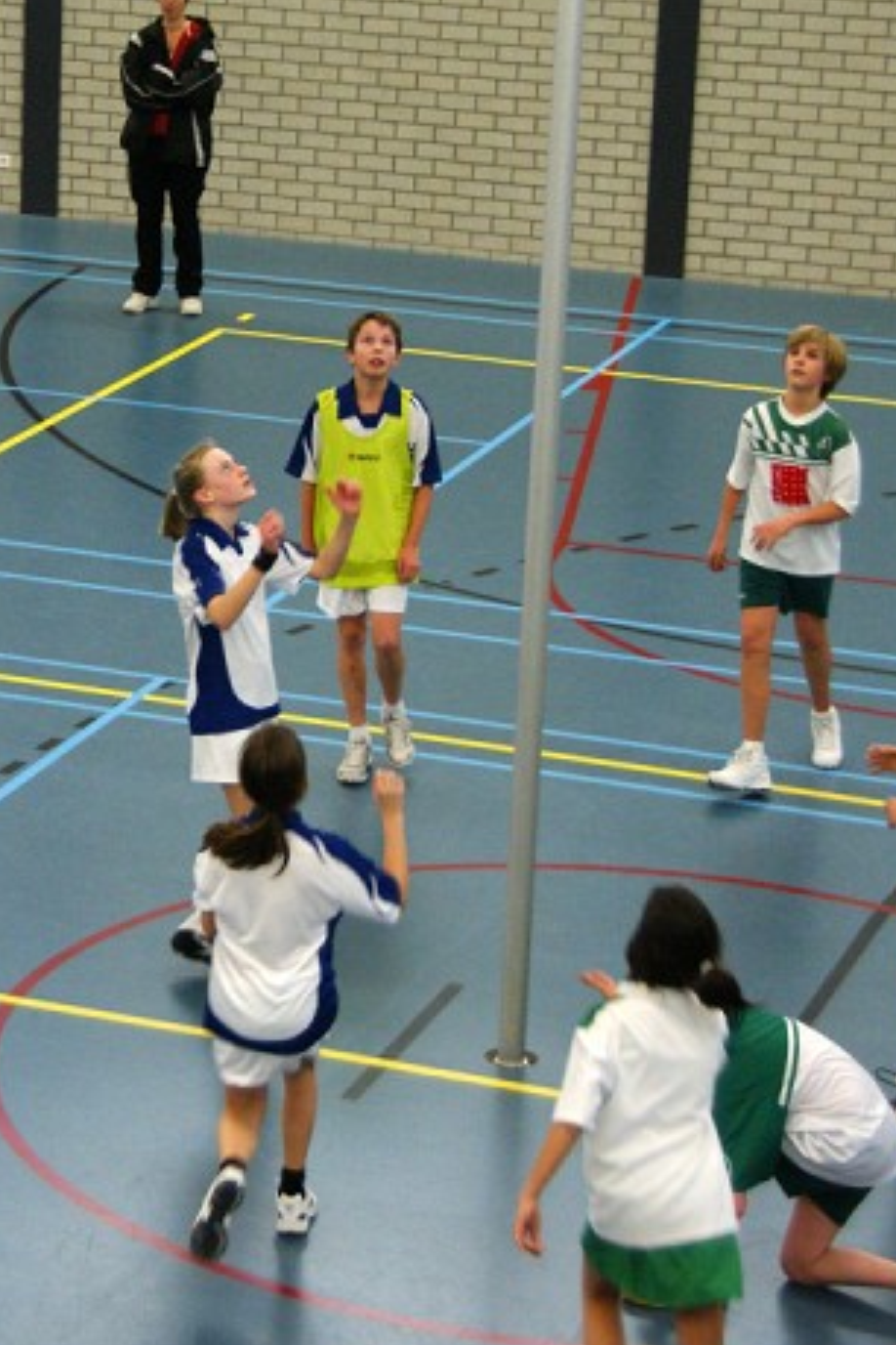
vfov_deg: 29.3
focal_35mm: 69
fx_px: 2563
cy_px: 489
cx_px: 577
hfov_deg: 19.8
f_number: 5
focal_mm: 35
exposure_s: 1/100
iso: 800
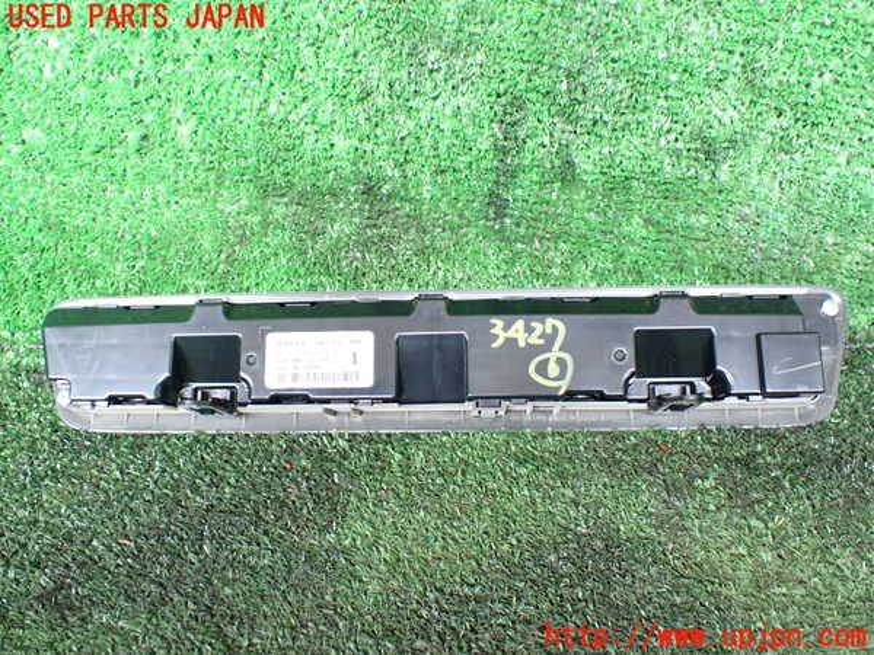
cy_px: 328
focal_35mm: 30
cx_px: 437
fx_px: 757
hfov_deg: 60.0
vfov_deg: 46.8
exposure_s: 1/100
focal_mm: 5.4
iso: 800
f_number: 2.3
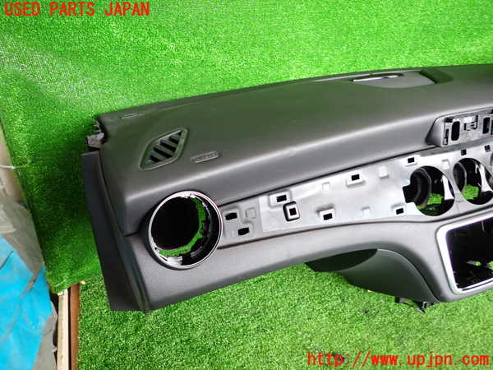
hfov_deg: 69.4
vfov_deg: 54.9
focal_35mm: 25
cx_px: 246
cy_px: 185
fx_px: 356
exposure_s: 1/30
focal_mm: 4.5
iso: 250
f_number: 2
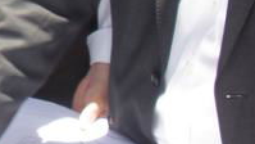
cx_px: -218
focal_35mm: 158
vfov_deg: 7.3
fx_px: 1068
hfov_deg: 12.3
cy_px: -176
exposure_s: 1/80
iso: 64
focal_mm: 6.3
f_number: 5.6
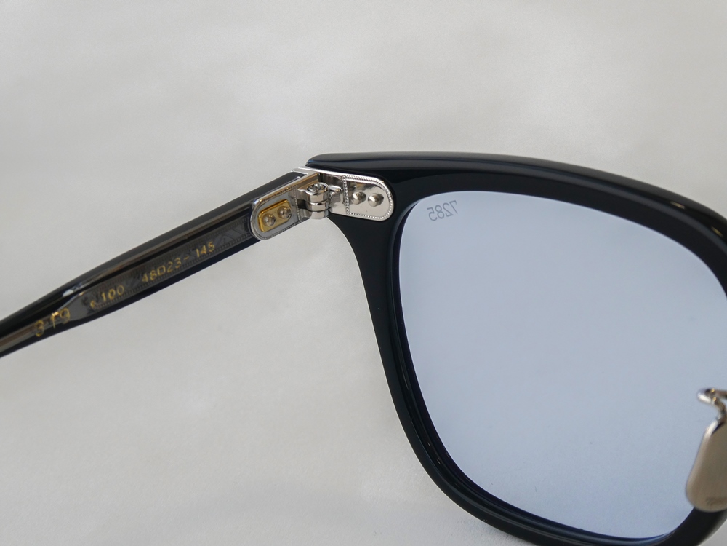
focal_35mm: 115
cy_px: 273
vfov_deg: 12.9
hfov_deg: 17.1
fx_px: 2415
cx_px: 364
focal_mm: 20.6
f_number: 5.1
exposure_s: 1/100
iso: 80
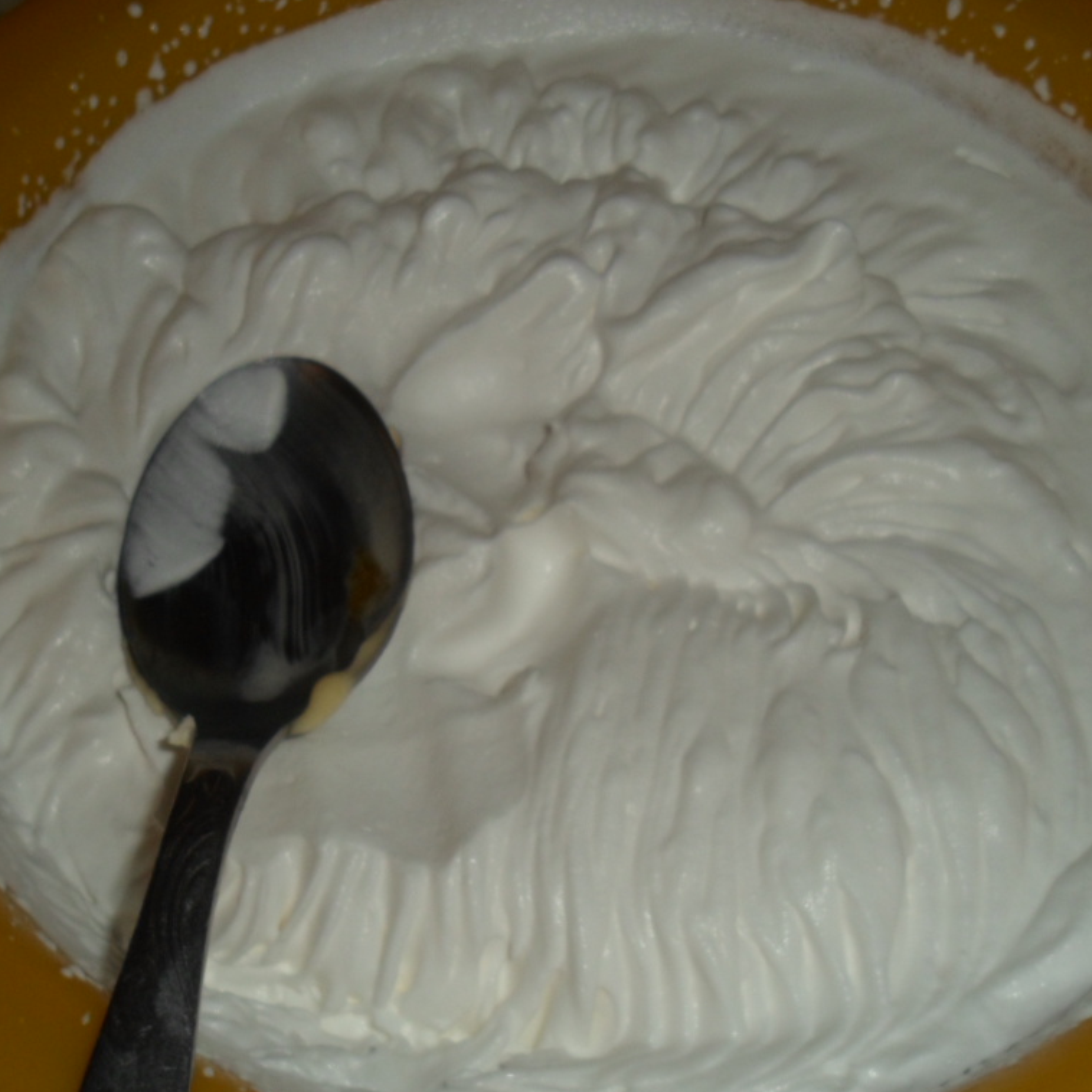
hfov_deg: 39.2
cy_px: 546
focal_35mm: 43
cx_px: 569
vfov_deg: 39.2
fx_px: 1535
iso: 100
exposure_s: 1/10
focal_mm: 6.6
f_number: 10.8
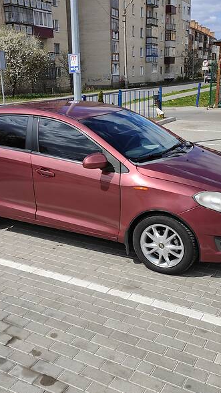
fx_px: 386
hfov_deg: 31.9
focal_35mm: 37
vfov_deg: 54.0
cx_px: 97
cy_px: 198
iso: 112
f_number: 1.8
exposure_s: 1/2298
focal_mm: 4.7
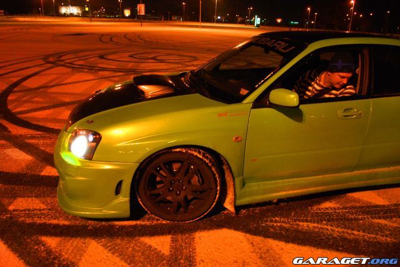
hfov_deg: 67.3
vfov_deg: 48.0
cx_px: 200
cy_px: 134
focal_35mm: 27
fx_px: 300
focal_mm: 18
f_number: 3.5
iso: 1600
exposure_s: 1/15
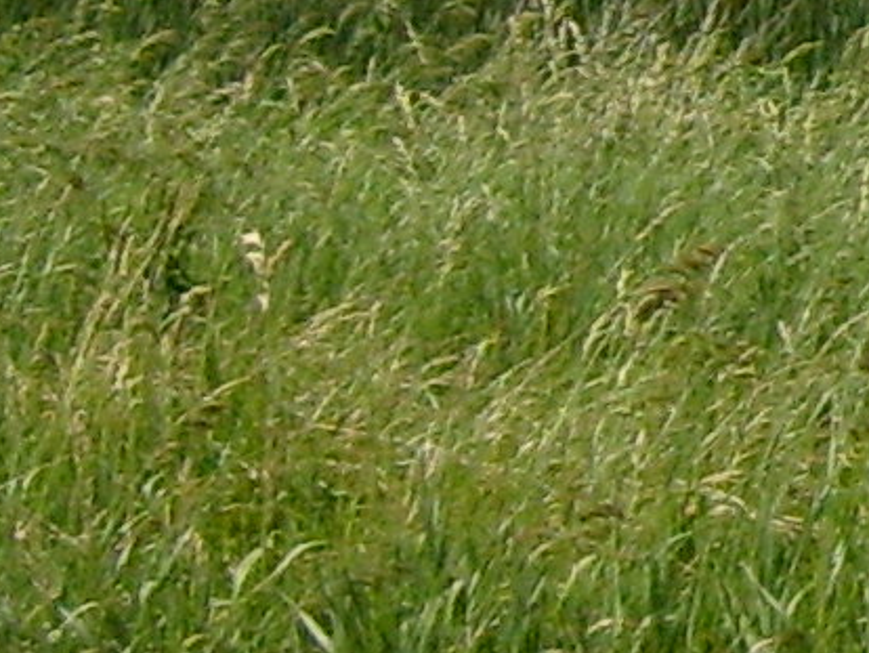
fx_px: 5978
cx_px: 2269
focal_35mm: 238
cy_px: -136
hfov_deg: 7.6
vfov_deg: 6.2
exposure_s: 1/350
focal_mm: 5.8
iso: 80
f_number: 7.1
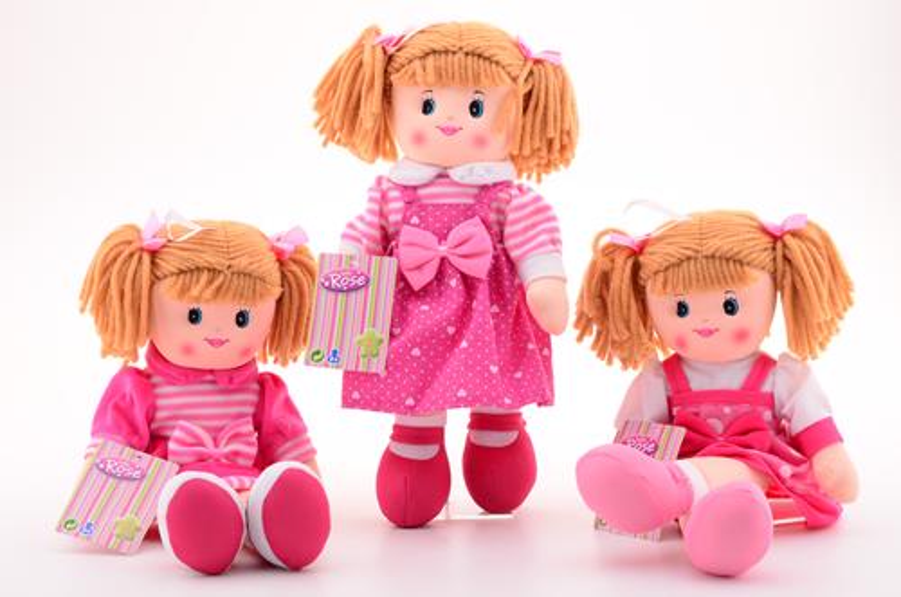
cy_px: 298
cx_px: 450
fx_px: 2247
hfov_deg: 22.7
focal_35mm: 90
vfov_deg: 15.1
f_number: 13
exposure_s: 1/125
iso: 100
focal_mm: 60
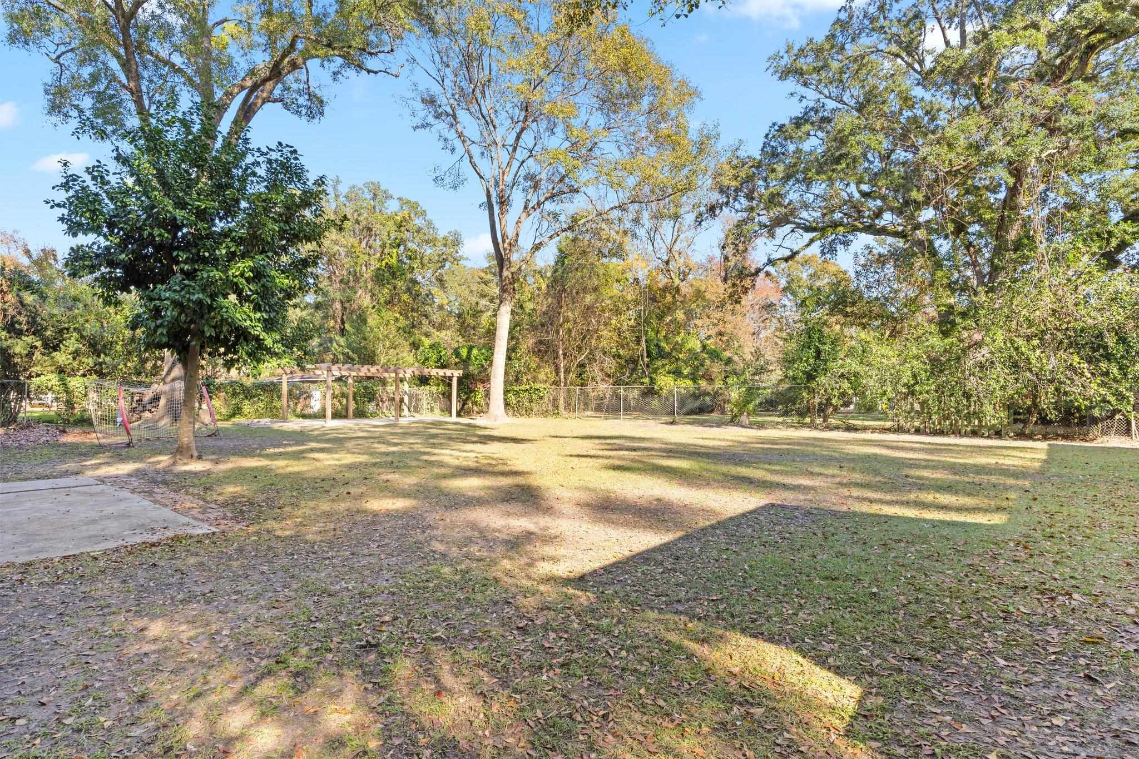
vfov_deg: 64.5
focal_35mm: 19
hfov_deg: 86.9
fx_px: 601
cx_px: 570
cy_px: 380
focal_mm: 19
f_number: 9
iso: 100
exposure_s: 1/8
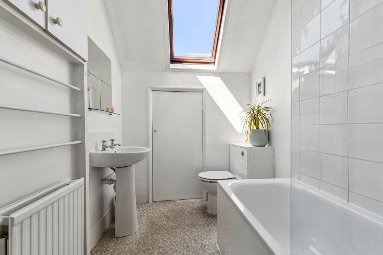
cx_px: 192
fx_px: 160
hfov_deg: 100.4
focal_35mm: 15
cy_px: 128
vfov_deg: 77.3
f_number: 3.2
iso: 200
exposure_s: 1/640
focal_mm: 10
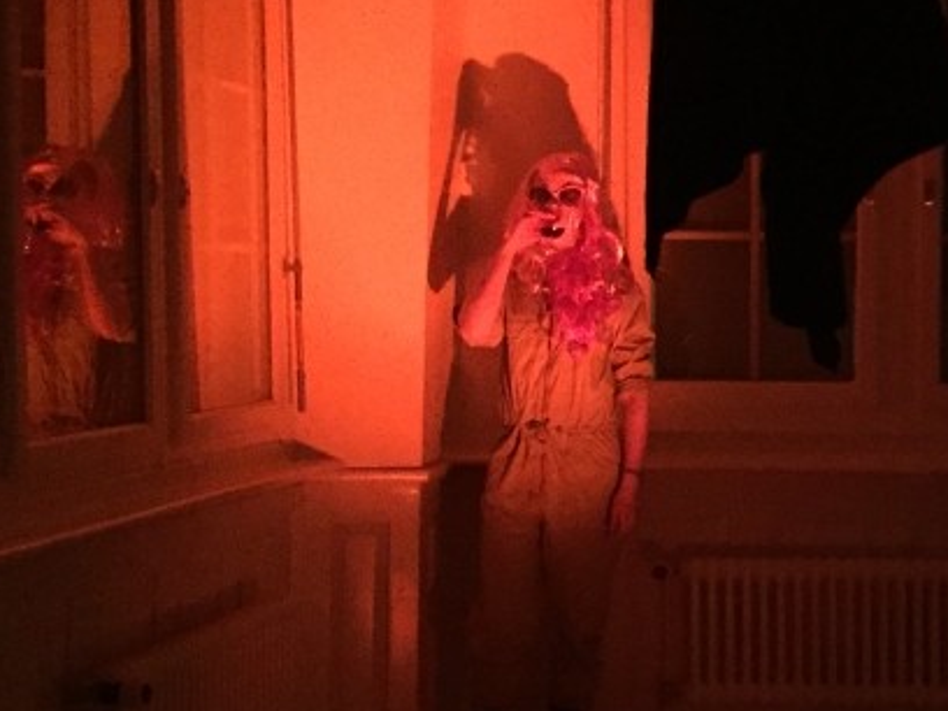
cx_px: 990
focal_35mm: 81
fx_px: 2218
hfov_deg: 23.0
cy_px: 464
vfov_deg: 18.2
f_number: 2.2
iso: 400
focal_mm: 4.15
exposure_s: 1/17
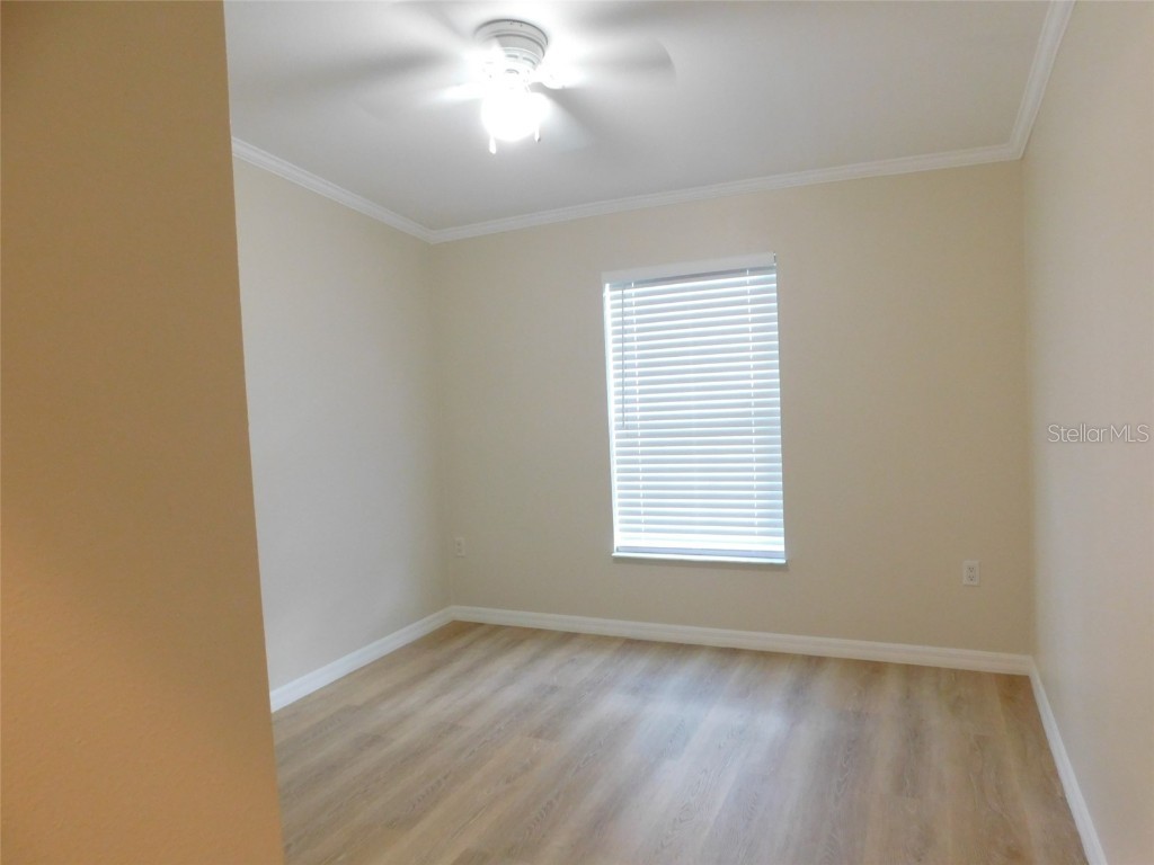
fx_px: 767
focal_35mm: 23
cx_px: 577
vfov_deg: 58.9
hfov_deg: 73.9
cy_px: 432
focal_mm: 4
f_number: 3
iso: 400
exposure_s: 1/30
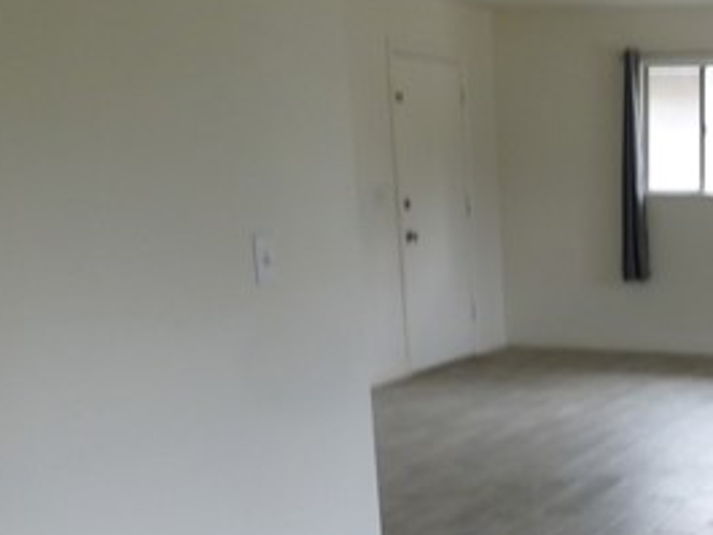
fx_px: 1195
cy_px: 530
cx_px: 713
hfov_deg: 30.8
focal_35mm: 58
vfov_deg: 24.2
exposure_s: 1/60
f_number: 3.3
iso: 100
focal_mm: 4.3
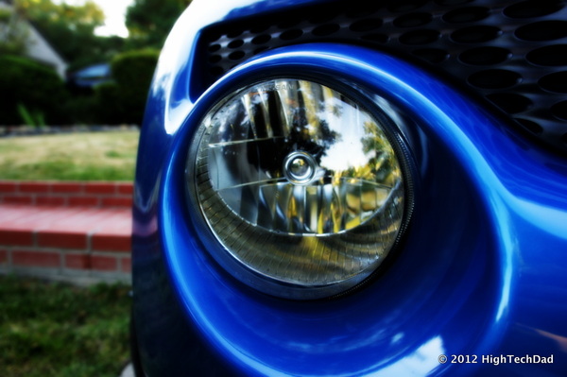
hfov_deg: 62.0
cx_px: 284
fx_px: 472
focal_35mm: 30
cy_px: 188
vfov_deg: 43.5
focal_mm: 20
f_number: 4.5
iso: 200
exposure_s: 1/40
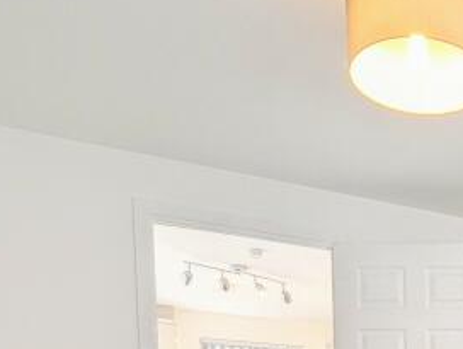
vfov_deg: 24.1
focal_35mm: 49
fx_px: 657
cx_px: 553
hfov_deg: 32.3
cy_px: 508
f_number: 2.2
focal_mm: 1.95
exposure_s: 1/25
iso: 51
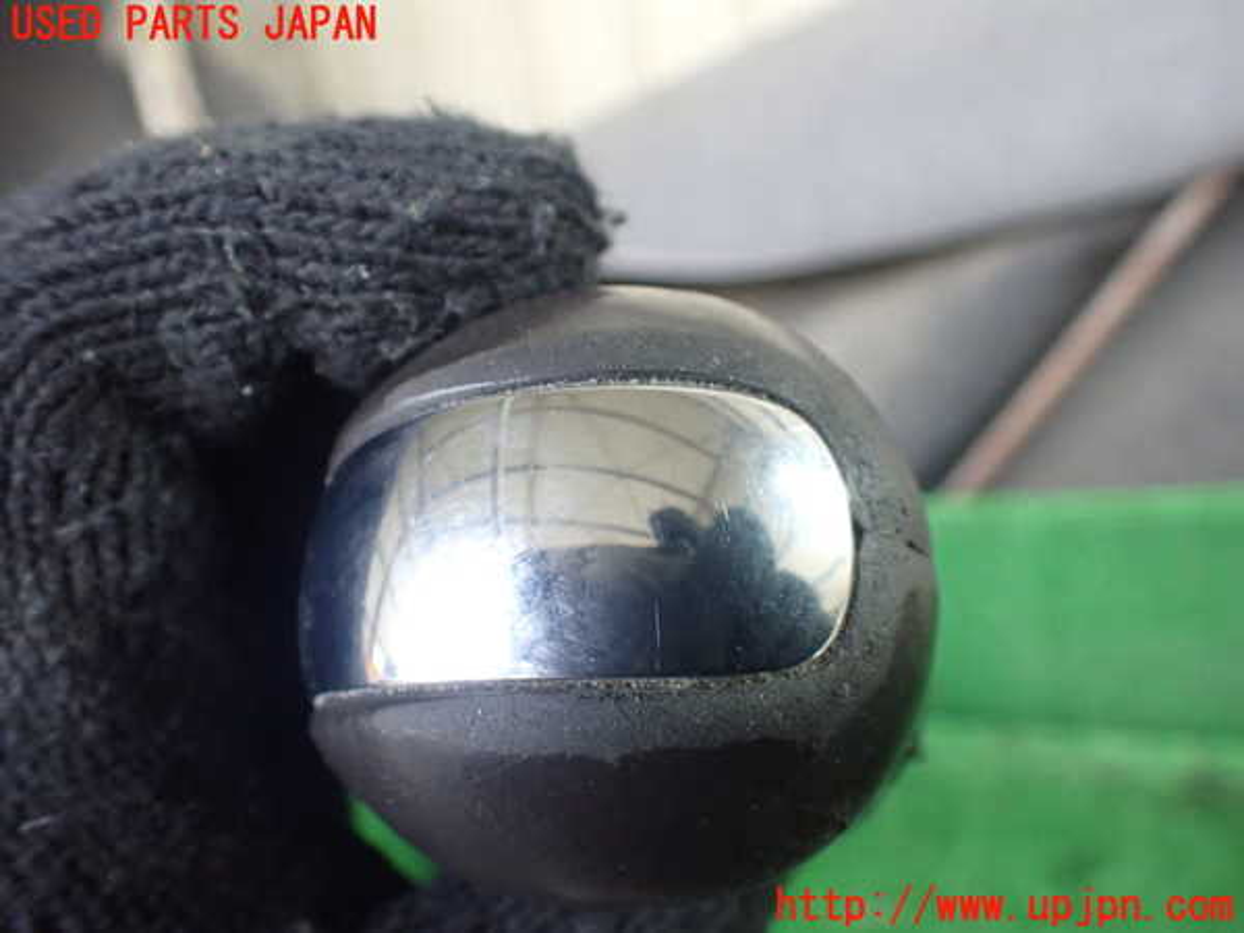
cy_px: 466
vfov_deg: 46.8
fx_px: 1078
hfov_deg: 60.0
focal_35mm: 30
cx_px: 622
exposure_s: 1/50
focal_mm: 5.4
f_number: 2.3
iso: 800
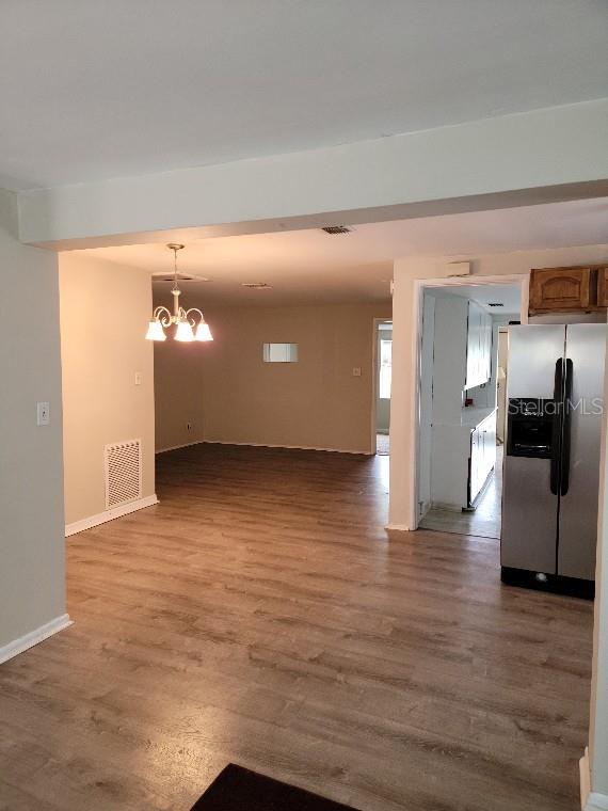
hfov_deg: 56.8
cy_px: 406
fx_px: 562
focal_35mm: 24
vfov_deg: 71.6
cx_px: 304
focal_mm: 6.7
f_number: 1.8
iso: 125
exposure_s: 1/60
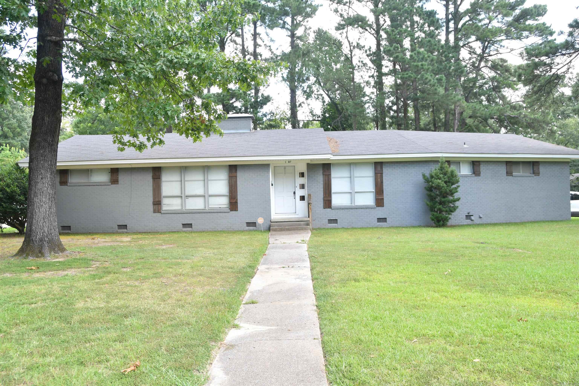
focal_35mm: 42
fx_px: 675
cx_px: 290
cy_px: 193
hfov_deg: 46.4
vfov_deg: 31.9
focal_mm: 28
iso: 400
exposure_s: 1/125
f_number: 6.3
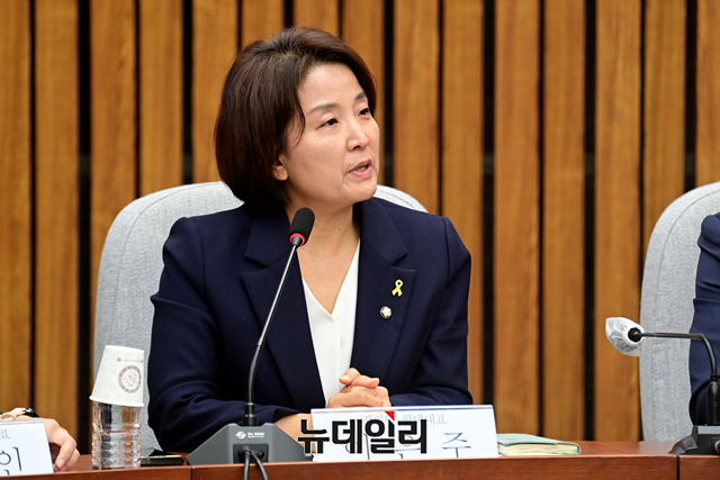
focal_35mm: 320
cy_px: 240
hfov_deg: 6.4
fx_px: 6401
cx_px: 360
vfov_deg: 4.3
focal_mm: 320
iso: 2500
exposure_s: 1/250
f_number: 5.6
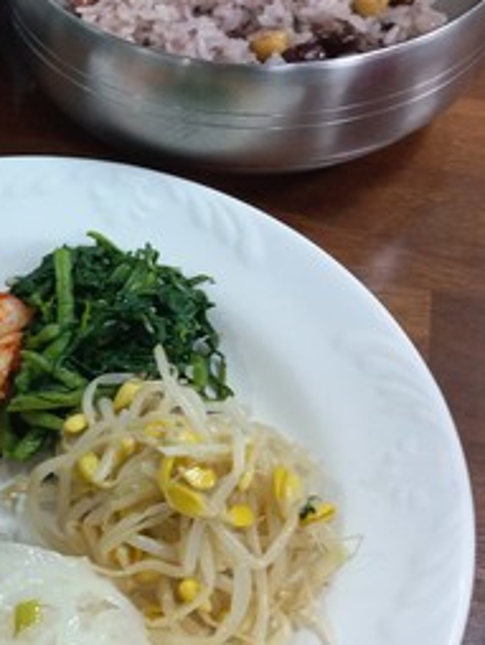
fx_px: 1100
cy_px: 373
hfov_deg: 23.1
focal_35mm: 59
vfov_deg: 32.6
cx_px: -69
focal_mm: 4.6
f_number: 1.8
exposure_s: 1/40
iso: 200
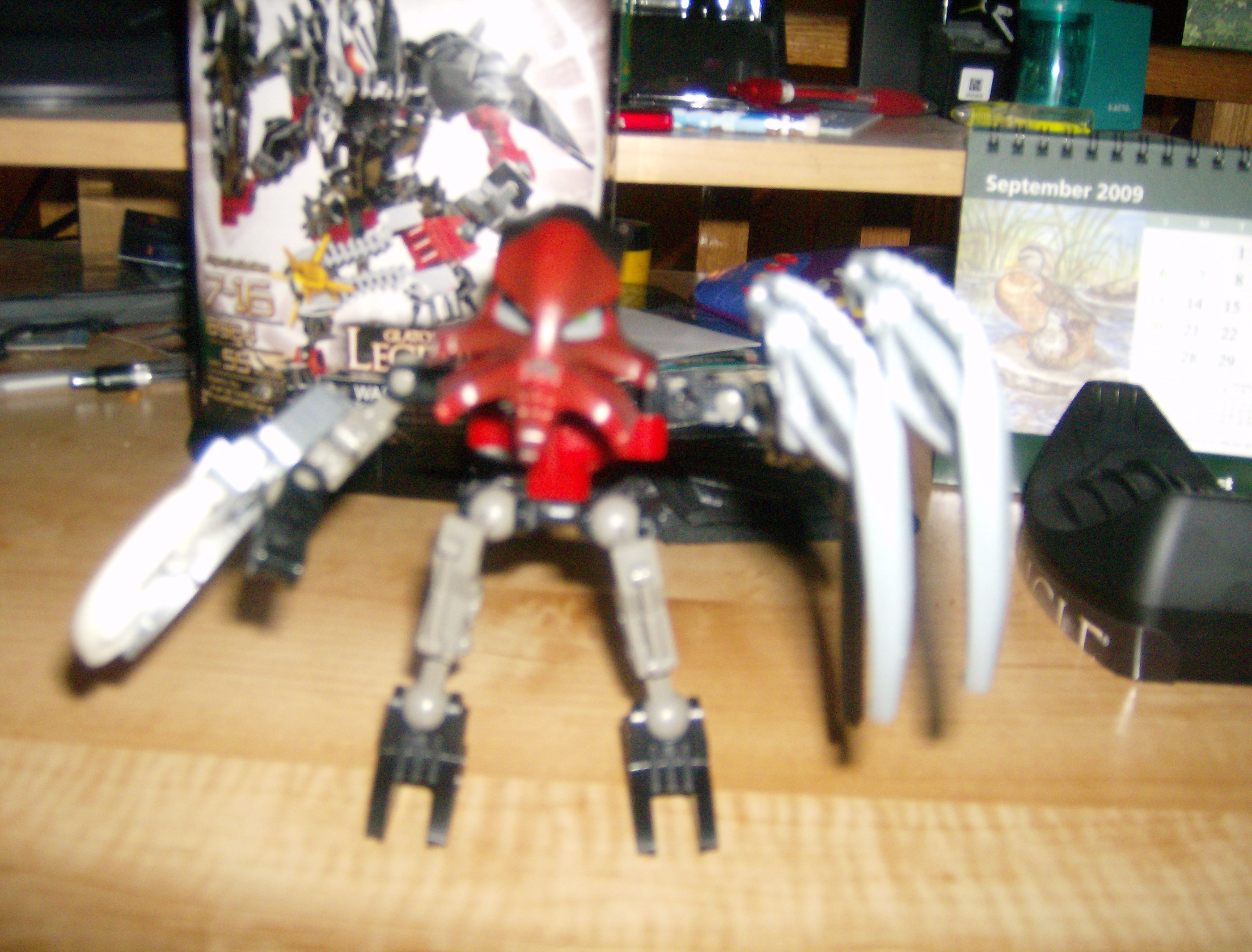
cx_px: 626
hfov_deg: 51.1
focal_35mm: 36
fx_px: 1308
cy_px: 476
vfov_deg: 40.0
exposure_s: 1/60
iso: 200
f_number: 2.8
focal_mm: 6
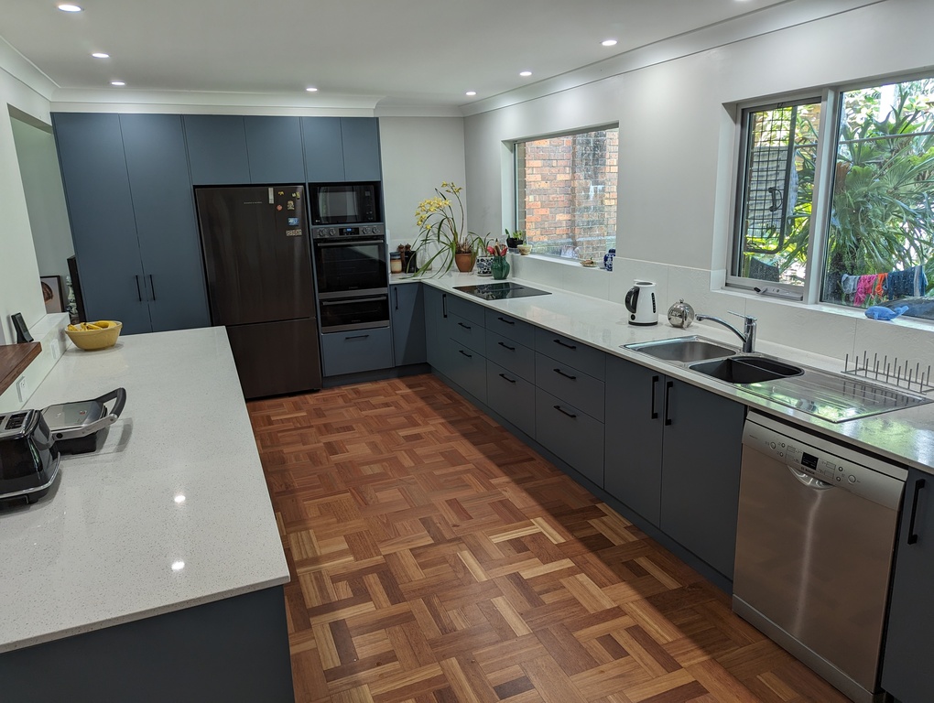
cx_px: 467
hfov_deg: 71.5
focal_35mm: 24
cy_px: 352
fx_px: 648
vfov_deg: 56.9
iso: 47
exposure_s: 1/50
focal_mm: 6.81
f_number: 1.85
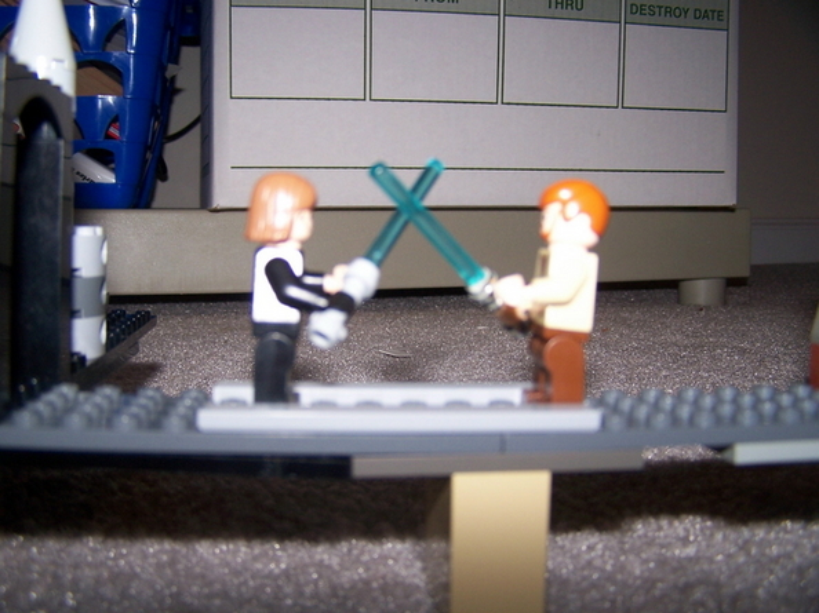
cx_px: 410
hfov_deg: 49.0
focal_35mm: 38
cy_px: 306
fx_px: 899
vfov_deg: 37.7
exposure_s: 1/60
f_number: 2.8
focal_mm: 6.3
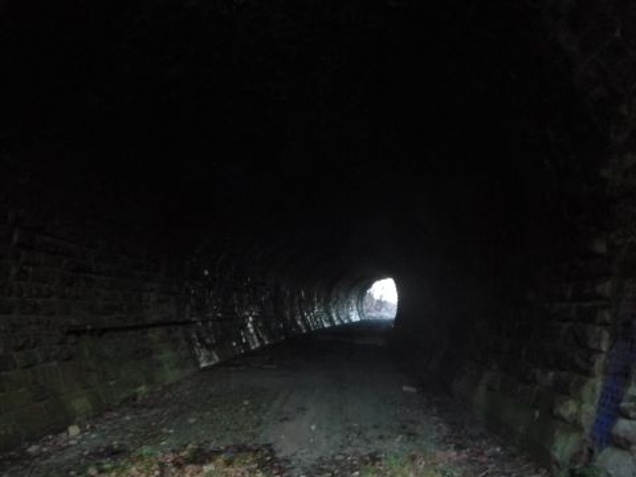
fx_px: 588
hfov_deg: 56.8
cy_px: 238
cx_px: 318
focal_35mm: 32
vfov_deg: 44.2
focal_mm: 5.2
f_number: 3.3
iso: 400
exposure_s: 1/30
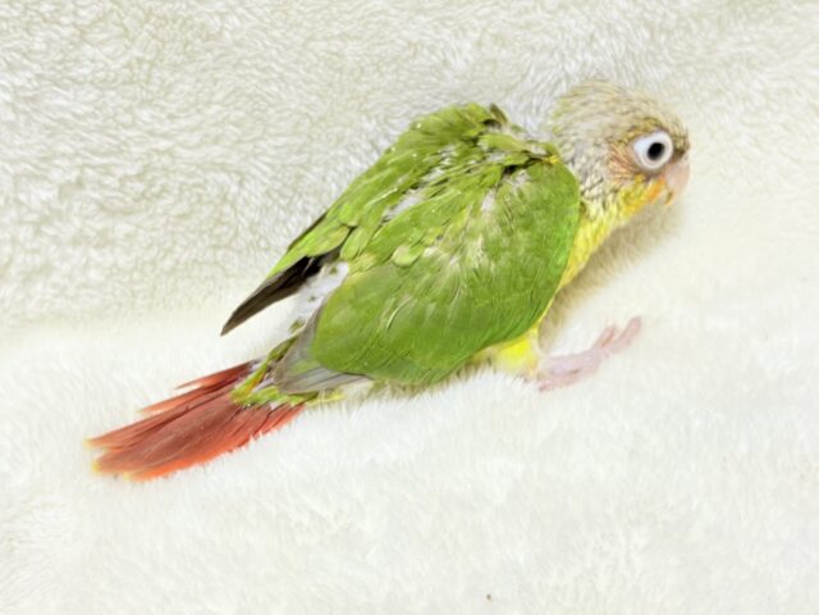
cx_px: 410
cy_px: 308
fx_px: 1230
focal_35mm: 52
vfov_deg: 28.0
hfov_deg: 36.8
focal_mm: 5.96
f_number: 1.6
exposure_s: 1/33
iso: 200
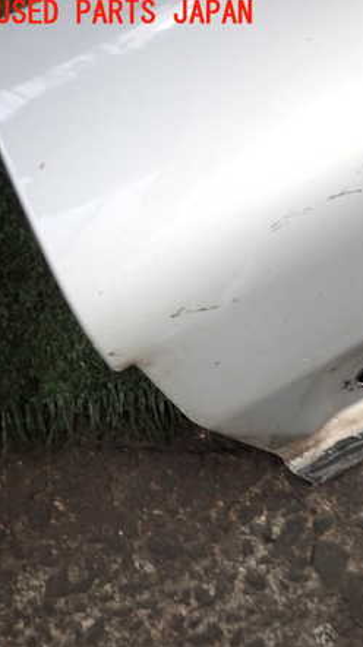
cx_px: 426
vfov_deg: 54.0
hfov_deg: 28.2
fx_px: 634
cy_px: 325
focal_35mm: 37
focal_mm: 4.5
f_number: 2
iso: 160
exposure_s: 1/60
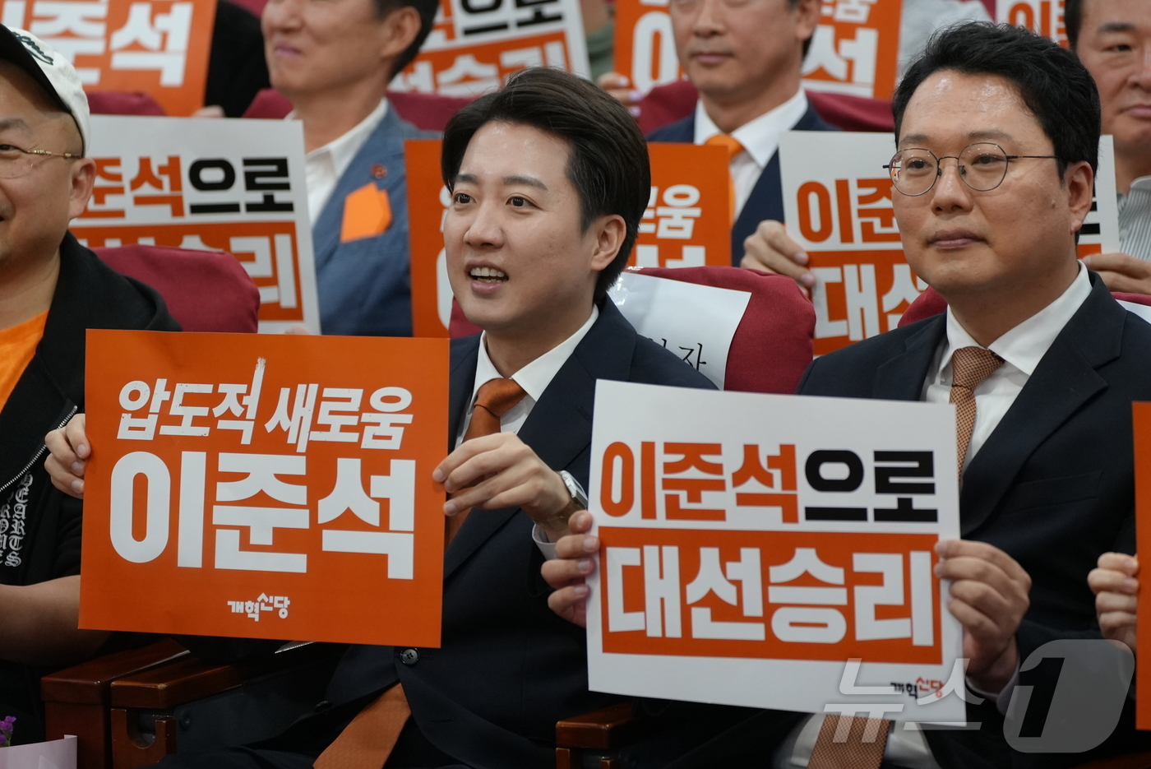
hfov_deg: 10.3
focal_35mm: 200
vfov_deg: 6.9
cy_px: 384
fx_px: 6397
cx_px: 576
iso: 4000
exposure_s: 1/250
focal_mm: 200
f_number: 5.6
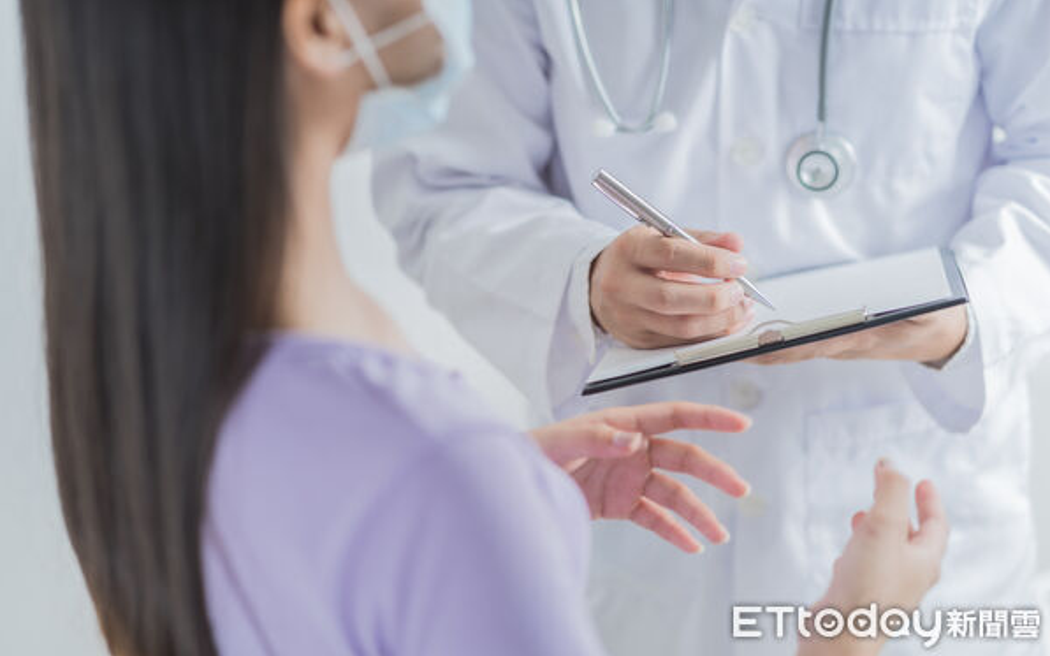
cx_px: 526
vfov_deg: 15.0
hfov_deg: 23.8
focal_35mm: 87
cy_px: 306
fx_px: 2489
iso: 100
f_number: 2.8
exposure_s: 1/160
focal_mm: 85
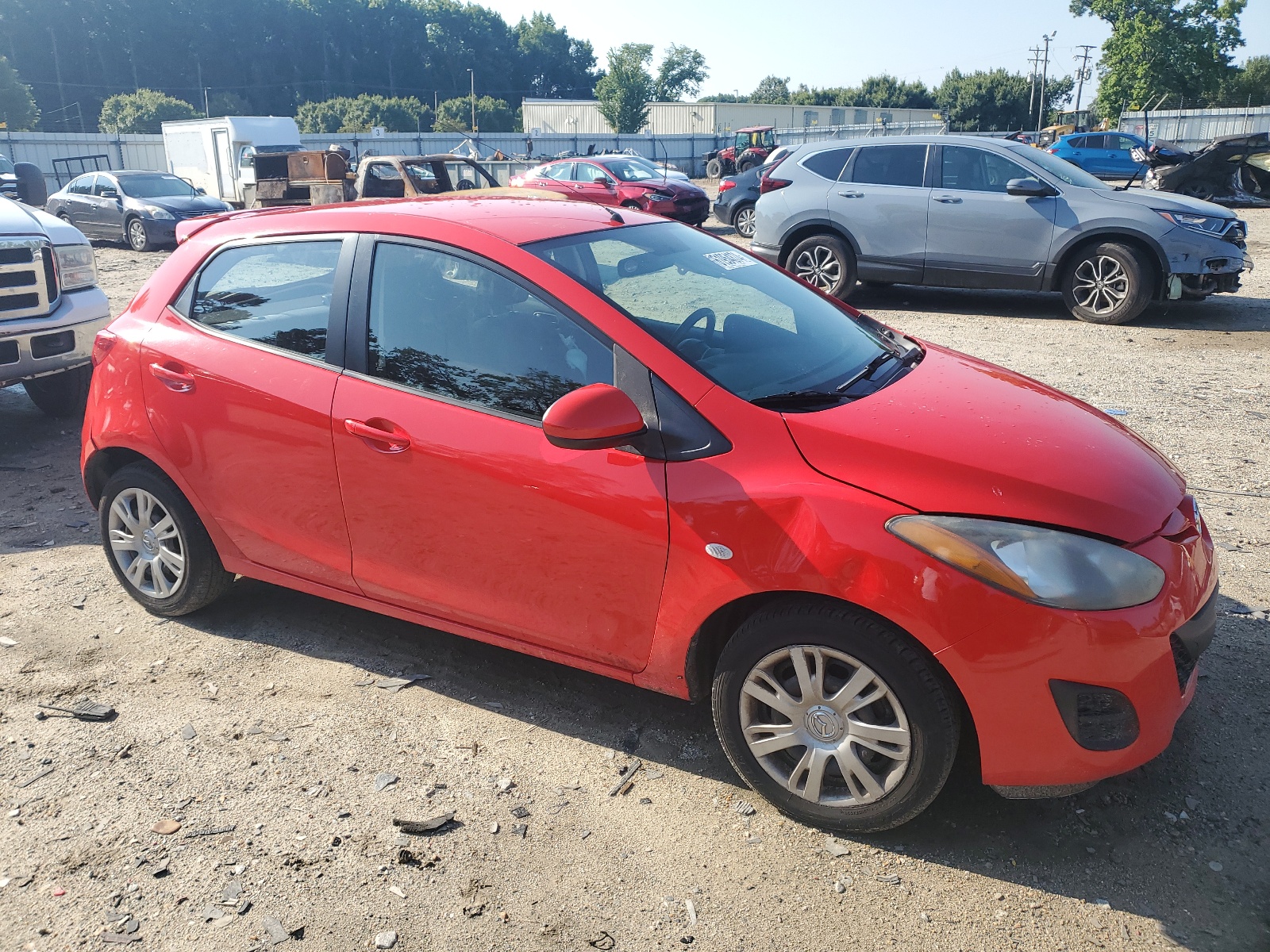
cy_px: 476
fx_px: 954
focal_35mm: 26
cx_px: 635
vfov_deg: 53.1
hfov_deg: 67.3
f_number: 1.5
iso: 50
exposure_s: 1/1667
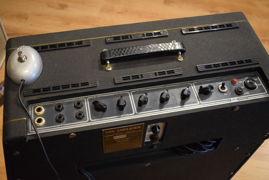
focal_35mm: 40
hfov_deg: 47.9
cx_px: 134
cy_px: 90
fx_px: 303
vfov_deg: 33.0
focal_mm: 27
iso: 3600
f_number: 4
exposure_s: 1/60
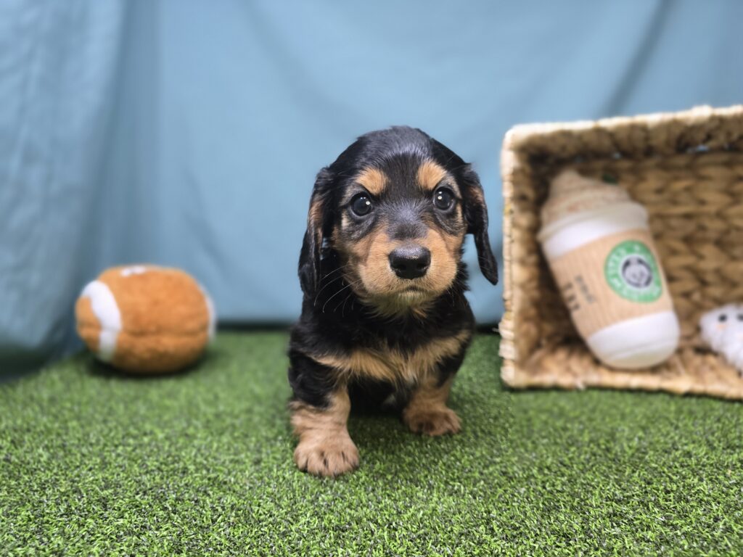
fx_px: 494
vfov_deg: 58.9
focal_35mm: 23
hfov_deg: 73.9
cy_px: 278
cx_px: 372
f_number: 1.7
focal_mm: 6.3
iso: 320
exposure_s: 1/240
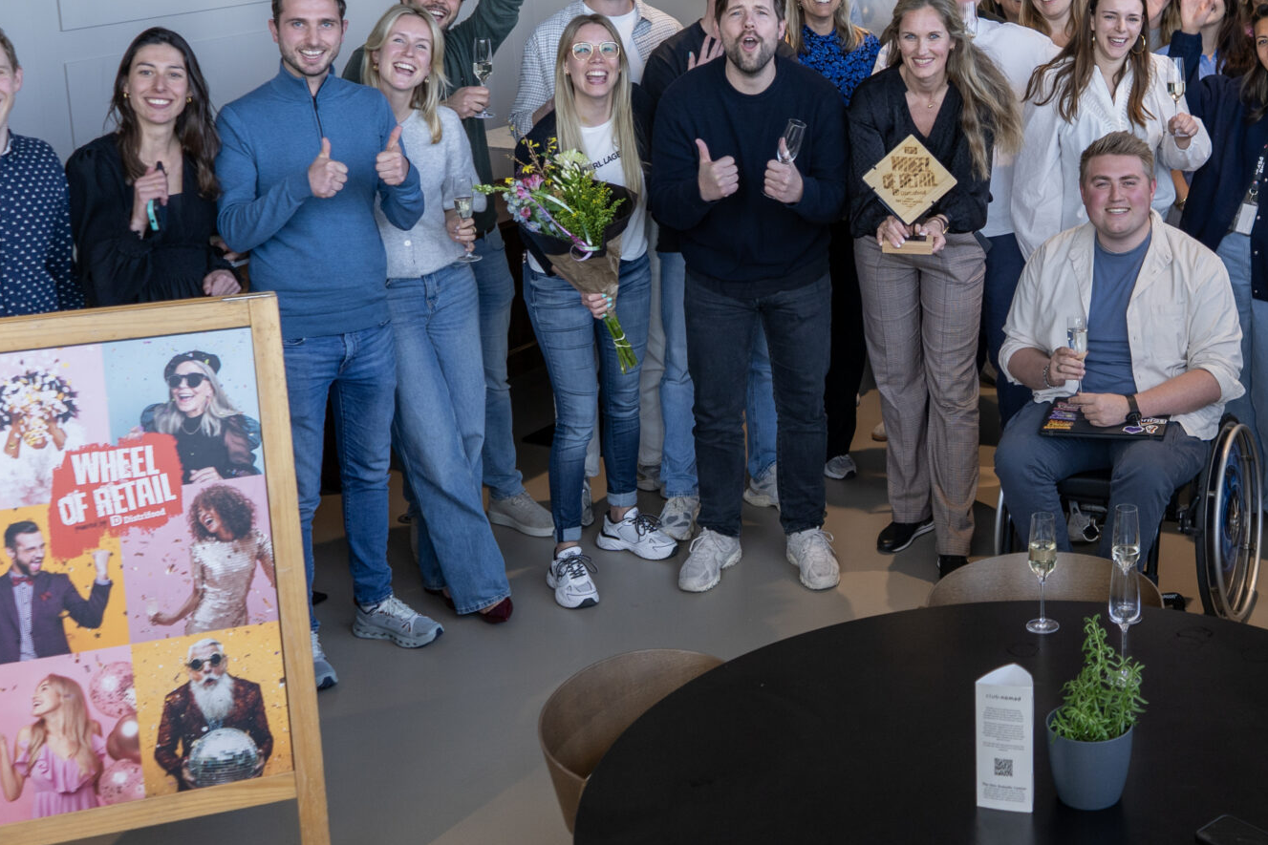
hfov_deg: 36.0
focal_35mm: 54
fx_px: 1902
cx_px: 958
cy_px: 211
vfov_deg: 24.8
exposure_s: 1/160
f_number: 4
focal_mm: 28
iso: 400
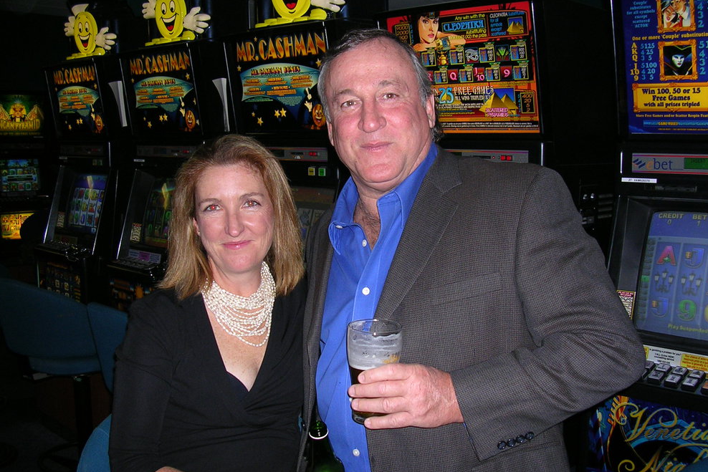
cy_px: 232
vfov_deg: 33.4
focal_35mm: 40
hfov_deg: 48.5
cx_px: 353
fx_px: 787
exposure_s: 1/60.1
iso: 53
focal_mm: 5.8
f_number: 2.8
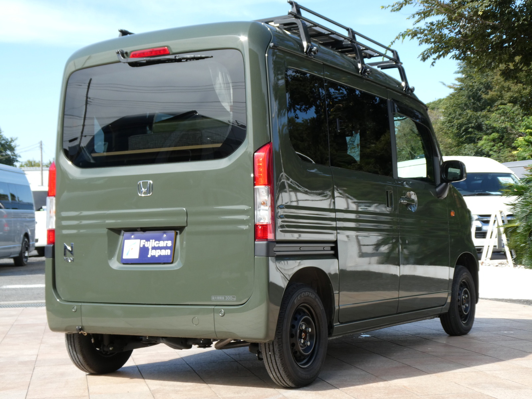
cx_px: 266
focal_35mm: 57
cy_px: 200
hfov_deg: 33.8
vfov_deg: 25.7
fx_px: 876
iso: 80
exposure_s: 1/250
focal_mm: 10.3
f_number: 4.2
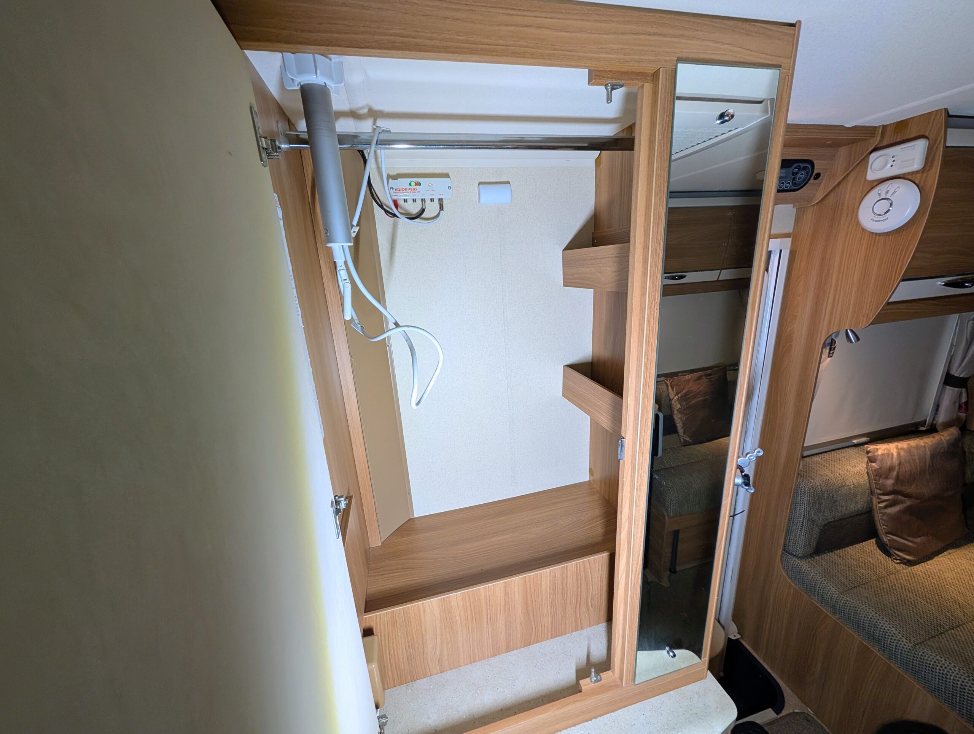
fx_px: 338
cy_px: 367
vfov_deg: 94.6
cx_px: 487
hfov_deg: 110.5
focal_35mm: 12
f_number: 1.7
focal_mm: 2.02
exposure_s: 1/117
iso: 220
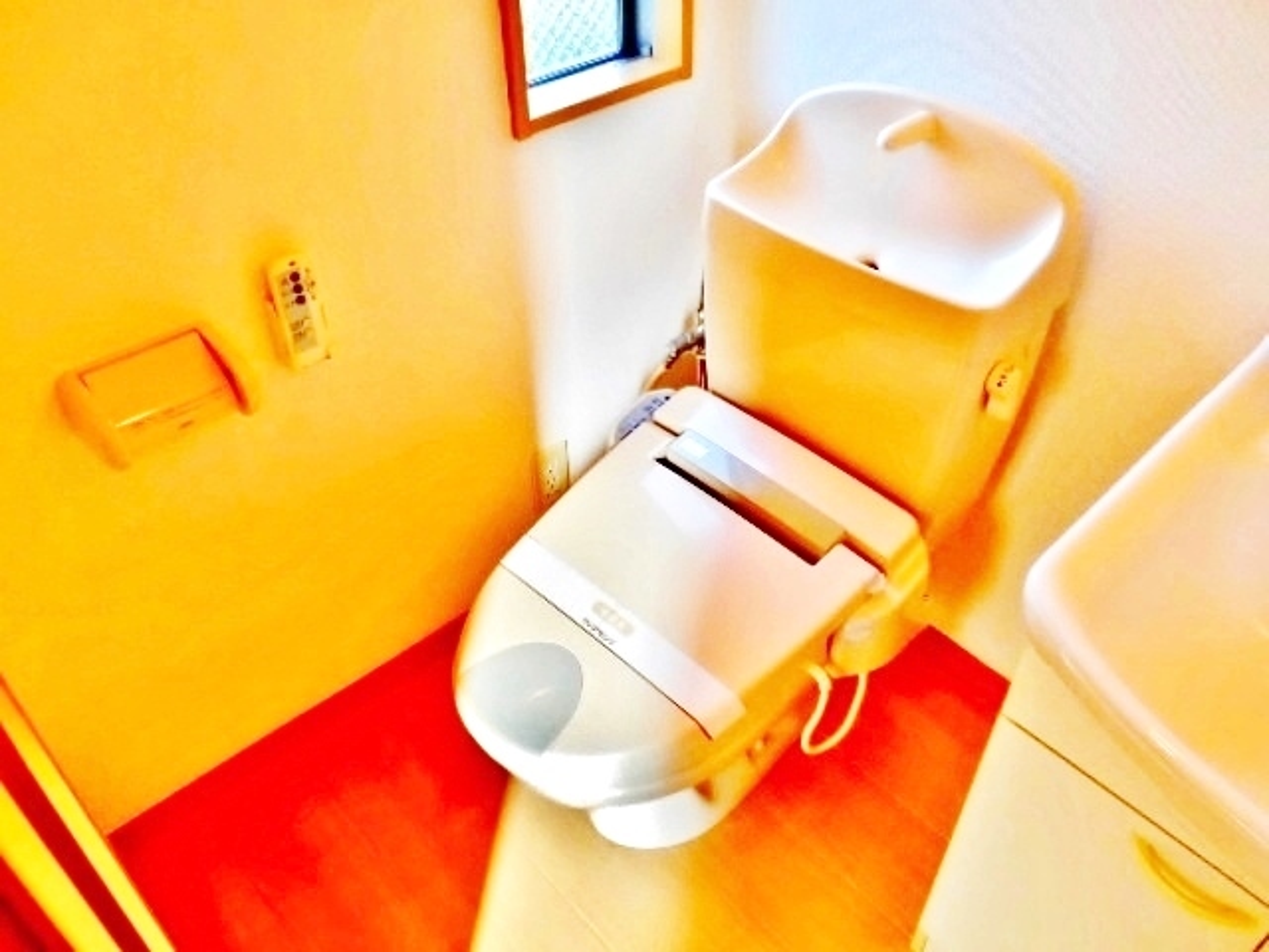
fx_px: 1063
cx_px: 634
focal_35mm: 29
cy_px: 476
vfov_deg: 48.2
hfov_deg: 61.7
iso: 160
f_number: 4
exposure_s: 1/30
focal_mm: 5.2
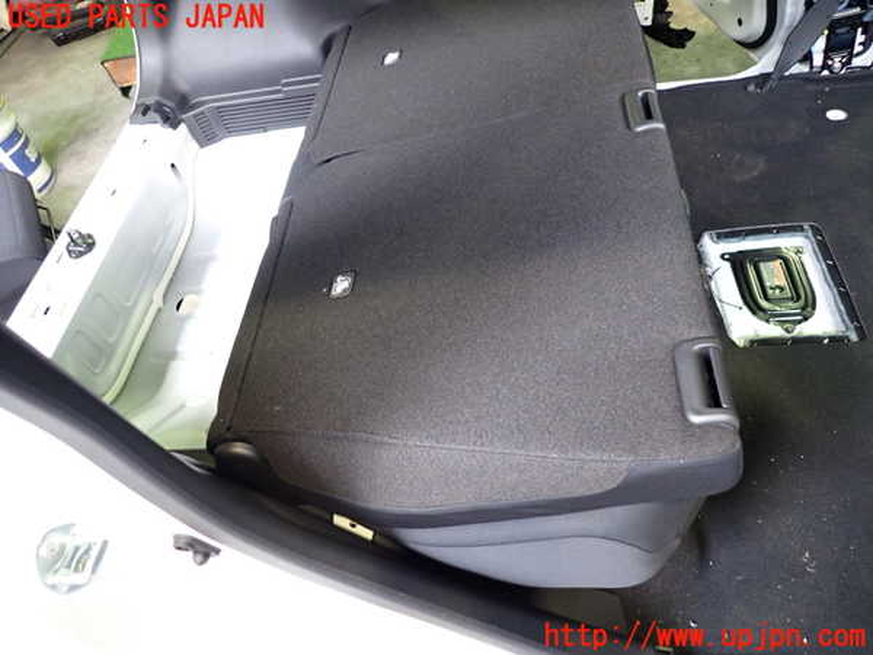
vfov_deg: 54.9
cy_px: 328
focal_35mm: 25
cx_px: 436
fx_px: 630
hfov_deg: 69.4
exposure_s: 1/30
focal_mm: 4.5
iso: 400
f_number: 2
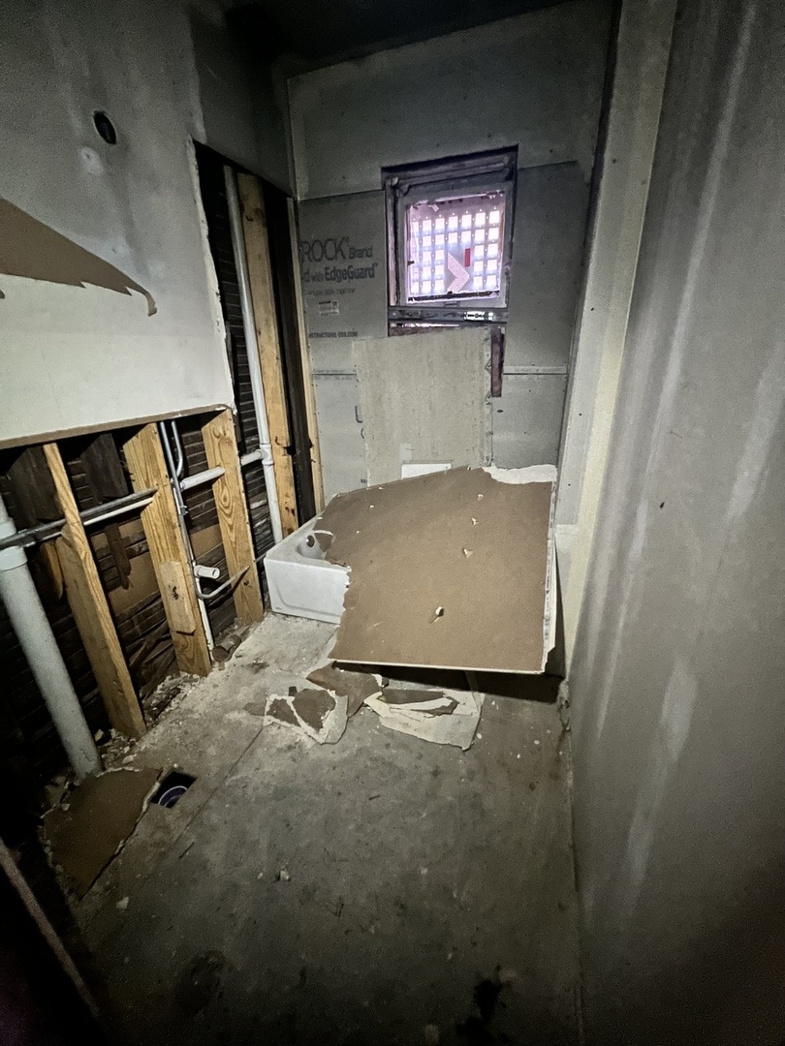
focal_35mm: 13
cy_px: 523
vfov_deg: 106.2
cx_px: 392
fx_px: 393
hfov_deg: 89.9
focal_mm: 1.57
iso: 1250
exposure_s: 1/12
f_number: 1.8
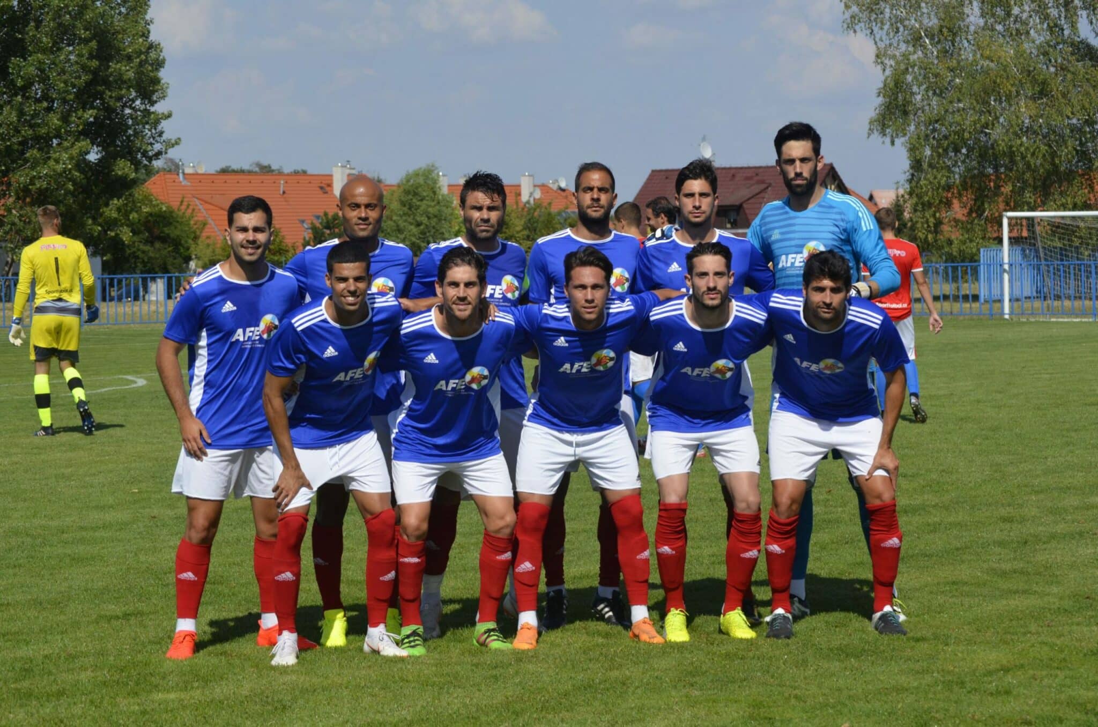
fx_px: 3424
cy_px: 364
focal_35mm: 112
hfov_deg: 18.2
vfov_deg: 12.1
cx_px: 549
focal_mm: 75
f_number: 8
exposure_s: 1/2000
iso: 400
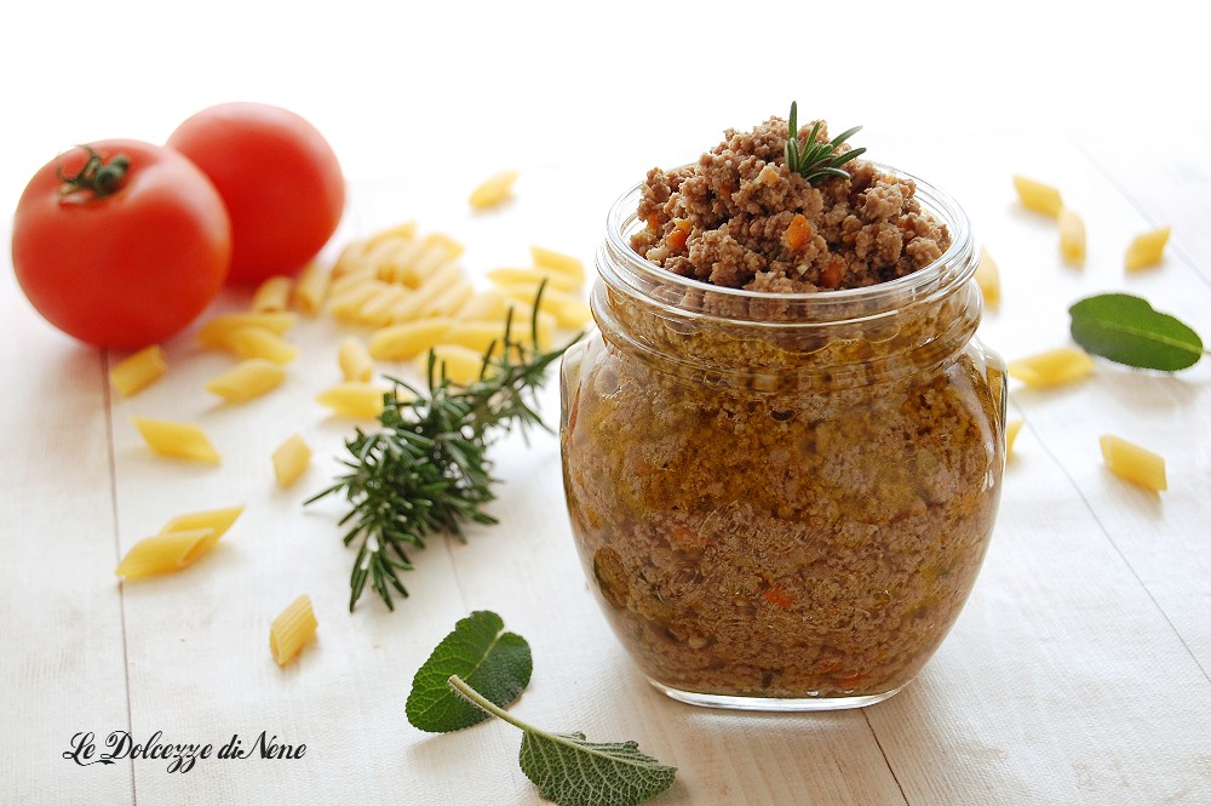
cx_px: 606
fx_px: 2773
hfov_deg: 24.6
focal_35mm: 82
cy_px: 403
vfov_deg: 16.5
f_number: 5.6
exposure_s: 1/60
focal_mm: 55
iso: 450
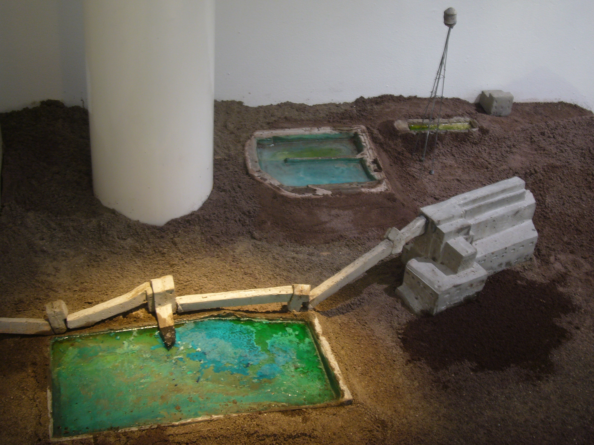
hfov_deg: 38.9
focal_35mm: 49
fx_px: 841
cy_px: 222
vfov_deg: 29.7
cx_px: 297
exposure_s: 2
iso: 80
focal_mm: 8.1
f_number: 3.6
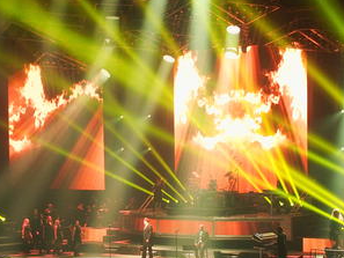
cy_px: 180
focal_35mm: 94
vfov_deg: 15.7
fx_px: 935
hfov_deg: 20.8
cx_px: 125
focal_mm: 13.2
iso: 500
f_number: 2.8
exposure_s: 1/60
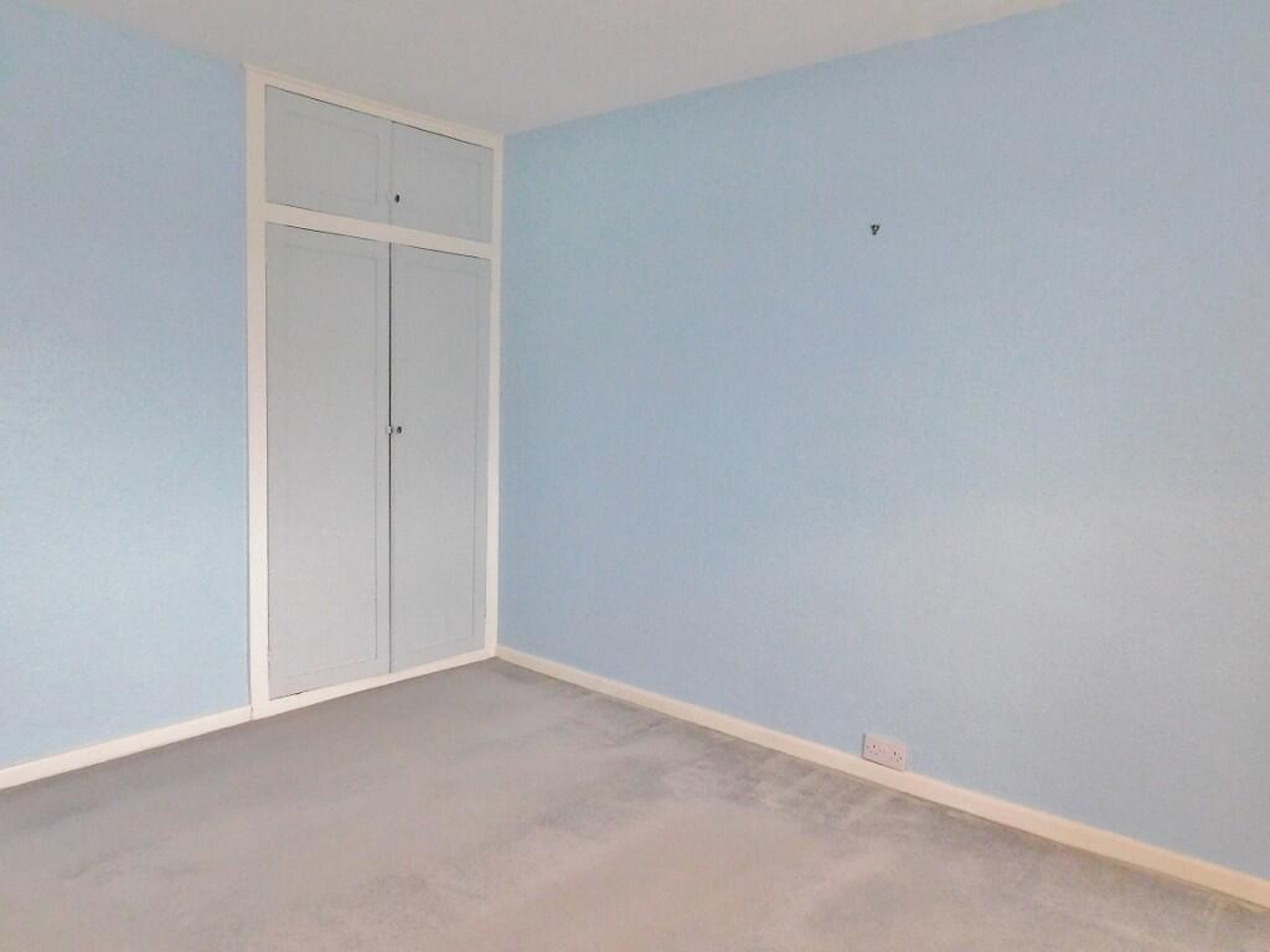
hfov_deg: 71.6
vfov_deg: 56.8
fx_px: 881
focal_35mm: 24
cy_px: 476
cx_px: 635
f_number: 3.3
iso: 800
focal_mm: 4.3
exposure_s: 1/125
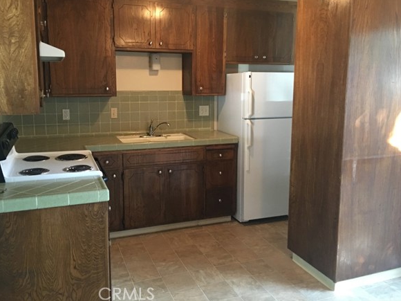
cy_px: 138
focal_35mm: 32
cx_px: 196
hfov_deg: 56.8
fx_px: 371
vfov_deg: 44.1
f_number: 2.2
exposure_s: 1/4
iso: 80
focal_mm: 4.15
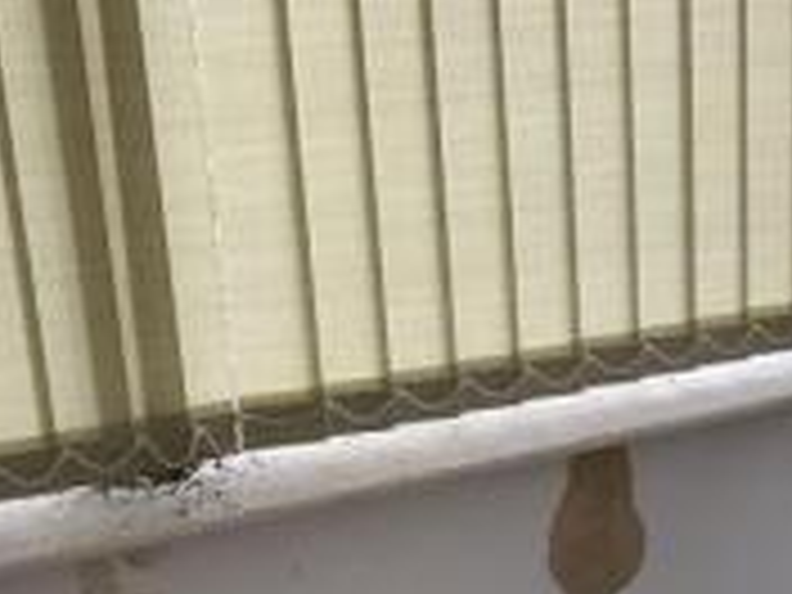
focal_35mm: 96
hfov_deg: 18.8
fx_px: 2196
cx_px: 1051
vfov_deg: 15.0
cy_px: 655
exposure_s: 1/123
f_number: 1.8
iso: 16
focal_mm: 3
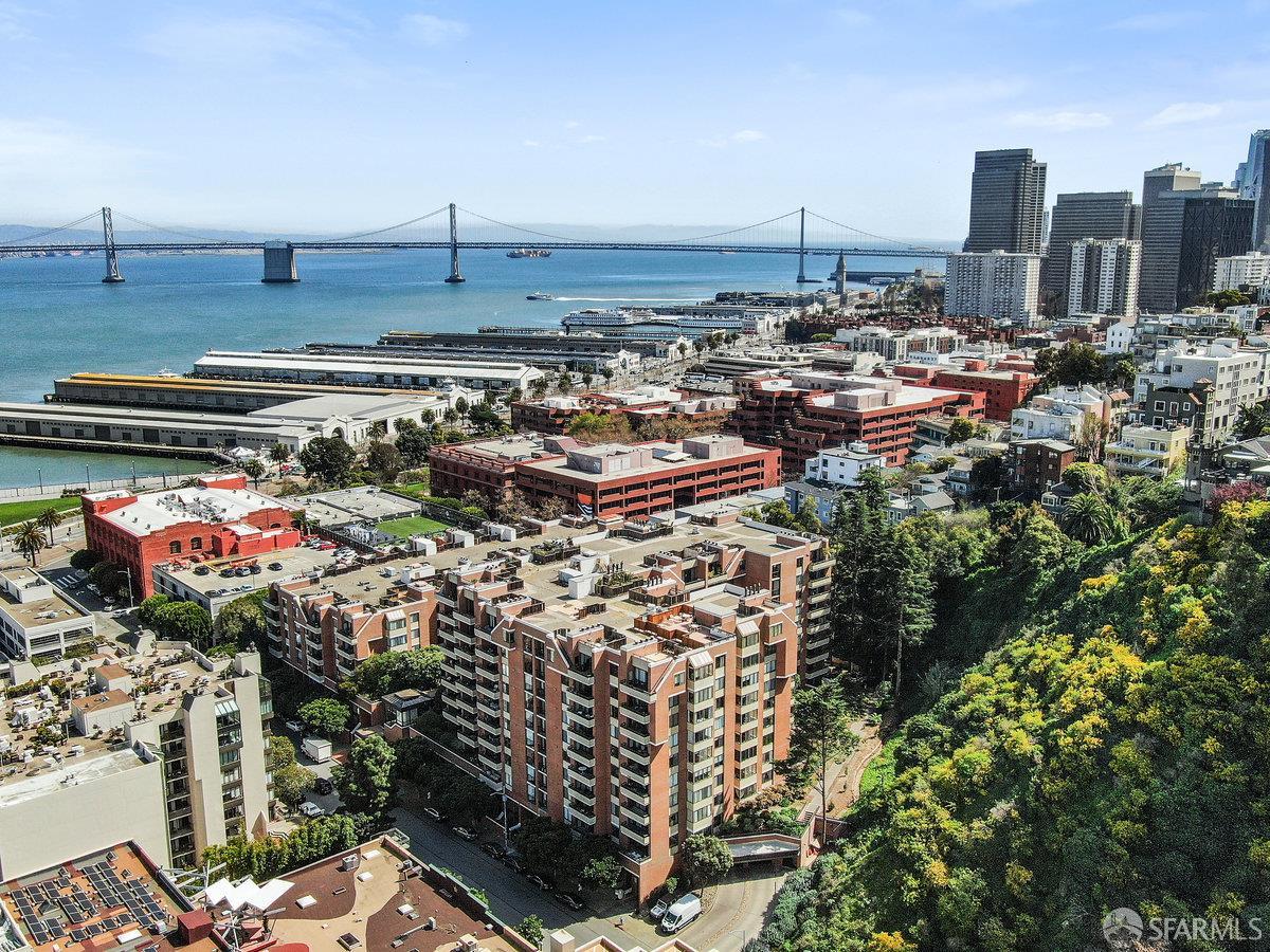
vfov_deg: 42.9
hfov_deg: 55.4
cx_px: 635
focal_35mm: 33
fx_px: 1211
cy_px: 476
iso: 100
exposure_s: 1/400
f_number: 3.2
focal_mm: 5.57
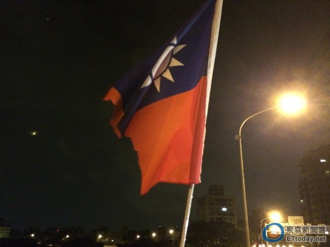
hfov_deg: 61.7
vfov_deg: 48.2
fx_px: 276
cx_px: 165
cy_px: 124
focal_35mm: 29
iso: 640
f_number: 2.2
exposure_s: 1/15
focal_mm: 4.15
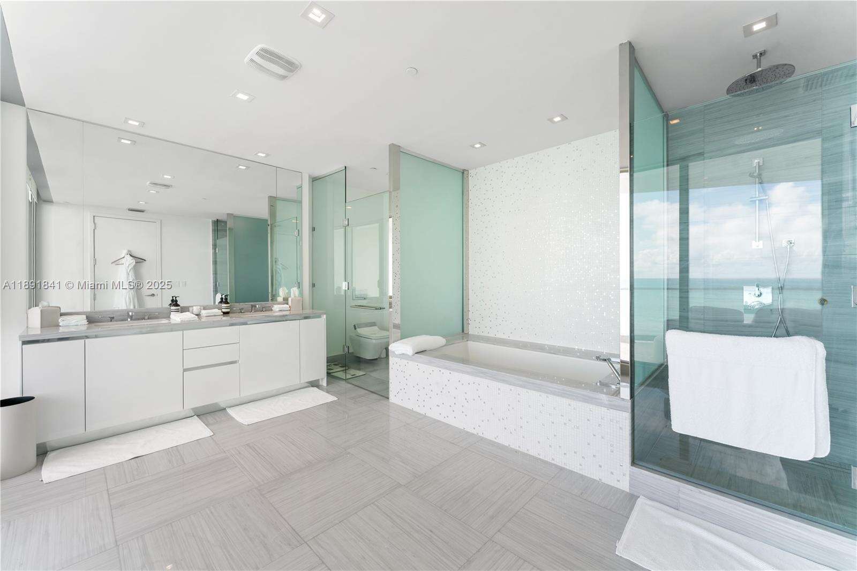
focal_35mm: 14
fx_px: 333
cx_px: 428
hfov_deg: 104.3
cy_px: 286
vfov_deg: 81.2
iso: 200
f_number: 9
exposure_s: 1/50
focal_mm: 14
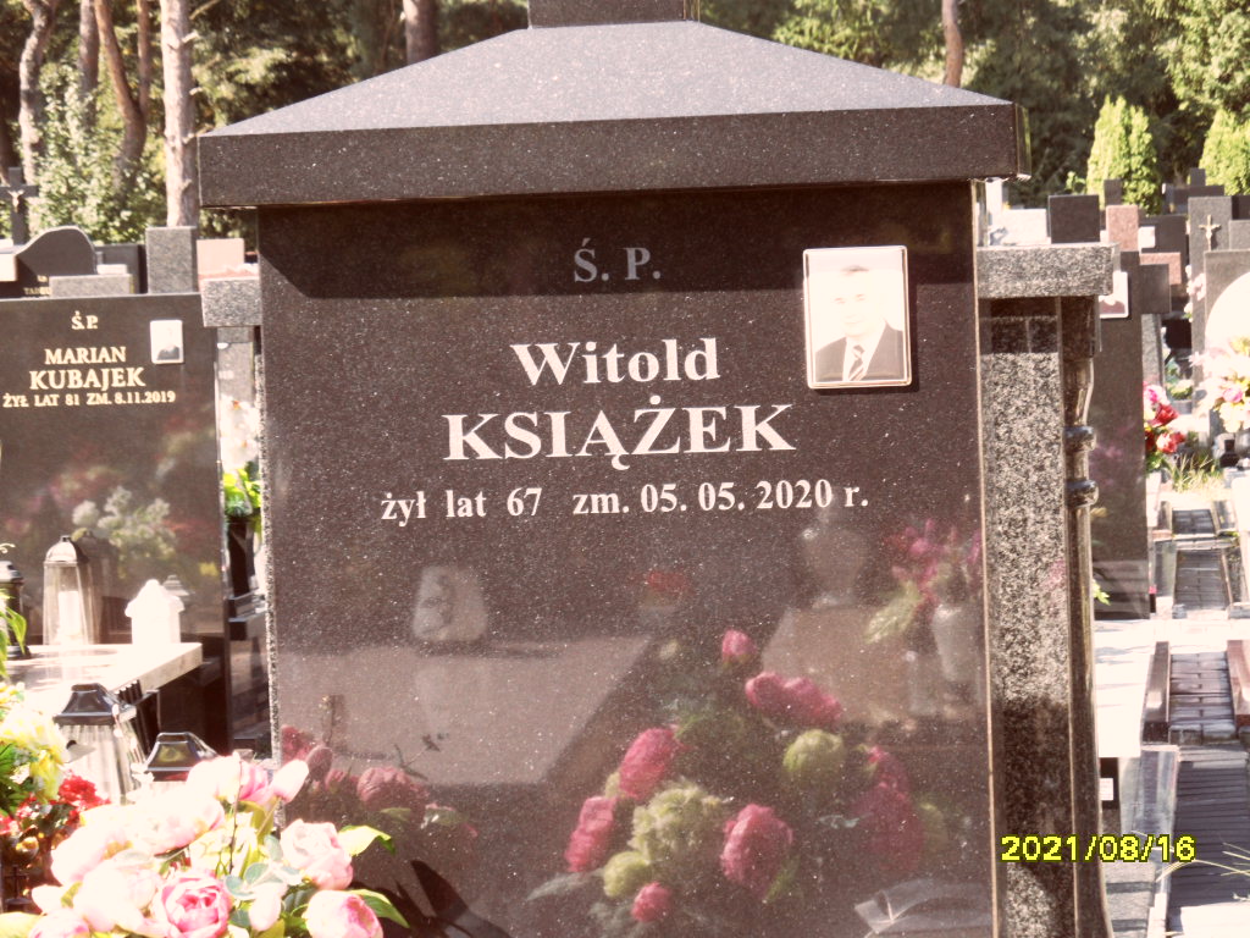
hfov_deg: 19.6
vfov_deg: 14.8
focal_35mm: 100
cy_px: 469
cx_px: 625
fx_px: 3611
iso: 100
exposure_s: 1/90
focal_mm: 16.3
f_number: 4.4
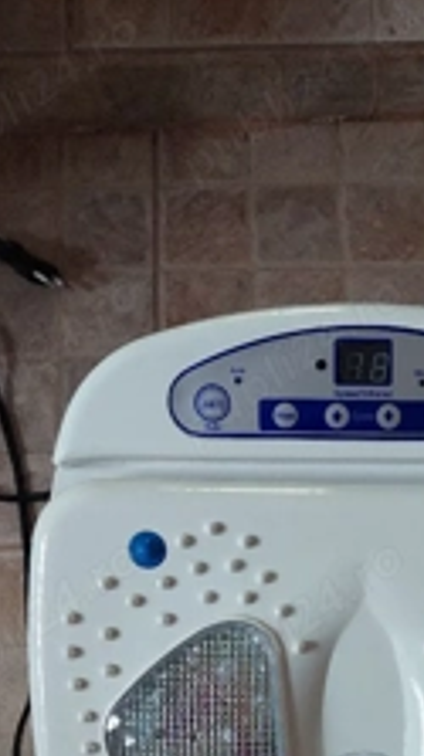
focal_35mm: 47
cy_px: 668
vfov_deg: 40.7
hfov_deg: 24.8
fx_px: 942
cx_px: 360
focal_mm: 5.23
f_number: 1.8
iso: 100
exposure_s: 1/50
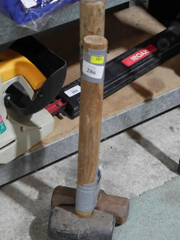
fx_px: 520
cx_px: 102
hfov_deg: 19.6
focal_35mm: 75
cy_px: 125
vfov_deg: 26.0
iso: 2000
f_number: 5.4
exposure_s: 1/80
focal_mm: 32
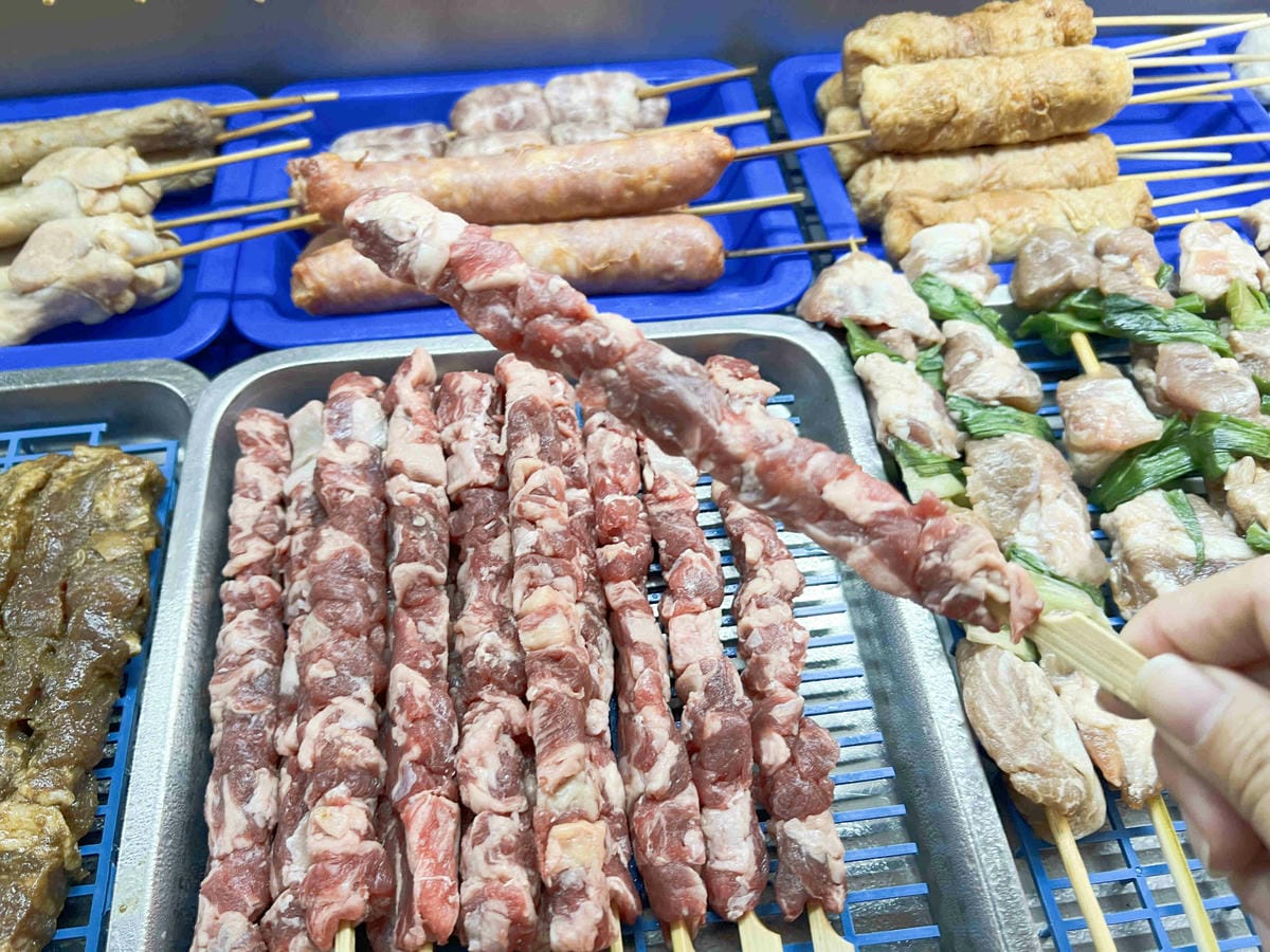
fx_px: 954
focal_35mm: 26
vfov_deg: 53.1
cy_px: 476
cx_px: 635
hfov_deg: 67.3
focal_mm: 5.7
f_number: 1.5
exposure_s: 1/60
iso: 100
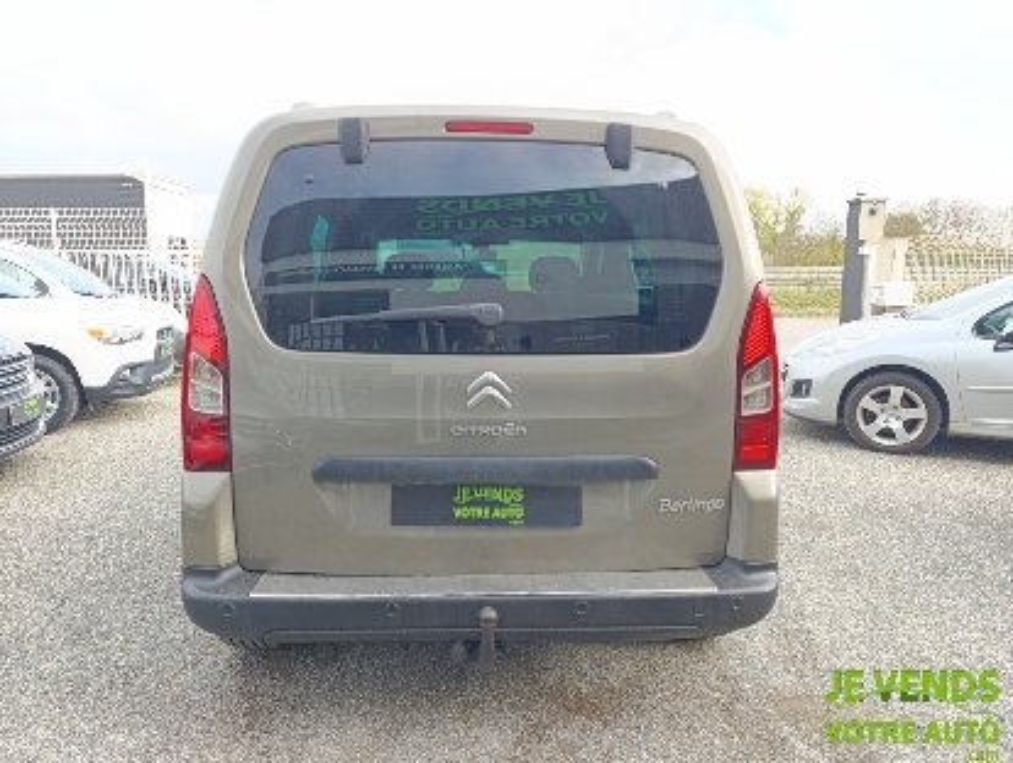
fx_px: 674
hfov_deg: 73.8
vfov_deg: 59.0
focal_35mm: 23
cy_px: 382
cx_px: 506
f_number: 1.6
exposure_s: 1/100
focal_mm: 6.14
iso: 64
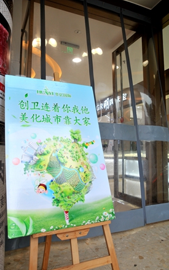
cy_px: 137
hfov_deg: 25.8
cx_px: 80
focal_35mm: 50
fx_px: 368
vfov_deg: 40.3
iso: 200
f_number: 6.3
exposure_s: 1/160
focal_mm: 32
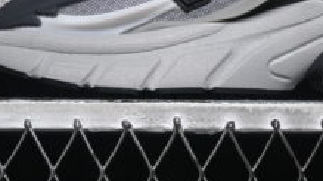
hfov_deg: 10.0
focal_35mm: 215
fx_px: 1841
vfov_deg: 5.6
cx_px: 237
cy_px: -84
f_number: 7.1
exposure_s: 1/60
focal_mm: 50
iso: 160
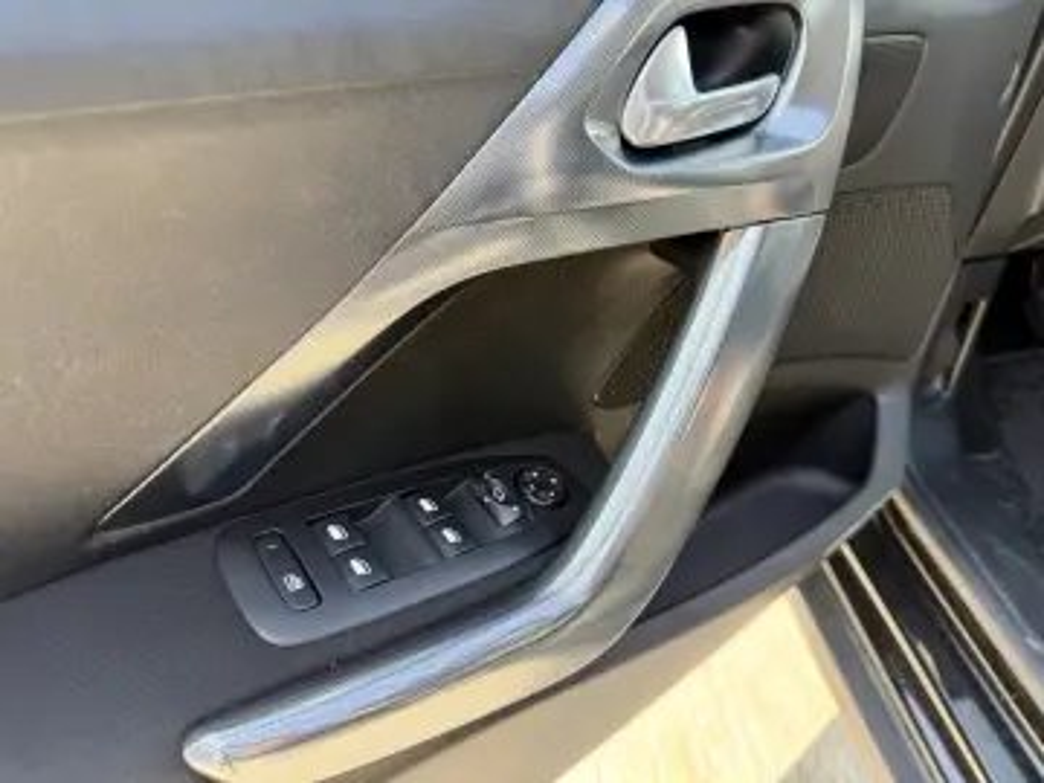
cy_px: 392
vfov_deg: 56.8
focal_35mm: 24
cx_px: 522
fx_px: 724
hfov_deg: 71.6
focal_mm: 6.76
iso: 80
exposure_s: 1/186
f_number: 1.78
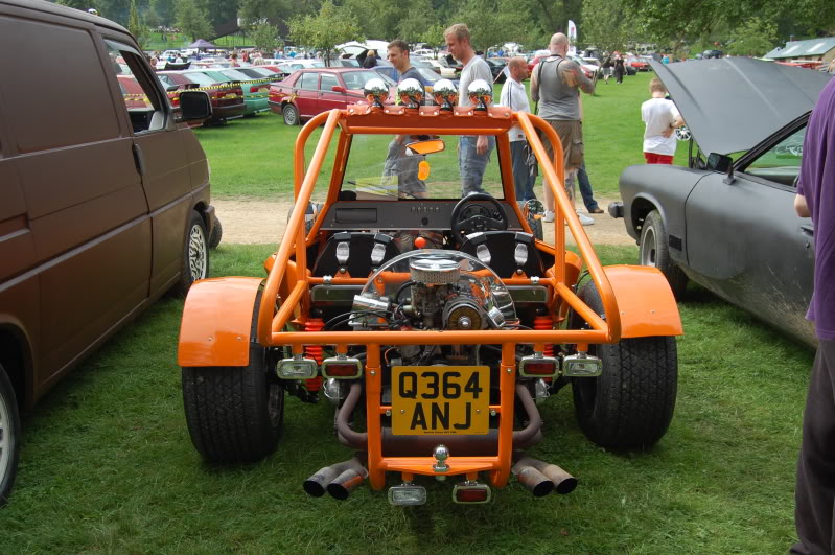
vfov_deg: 38.3
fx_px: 799
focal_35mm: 34
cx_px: 418
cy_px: 278
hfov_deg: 55.2
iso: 200
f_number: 8
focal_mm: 23
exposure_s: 1/250
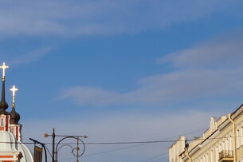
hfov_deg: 17.2
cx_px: 57
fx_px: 796
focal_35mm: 118
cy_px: 77
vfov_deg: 11.6
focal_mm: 20
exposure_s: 1/200
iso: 100
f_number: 10
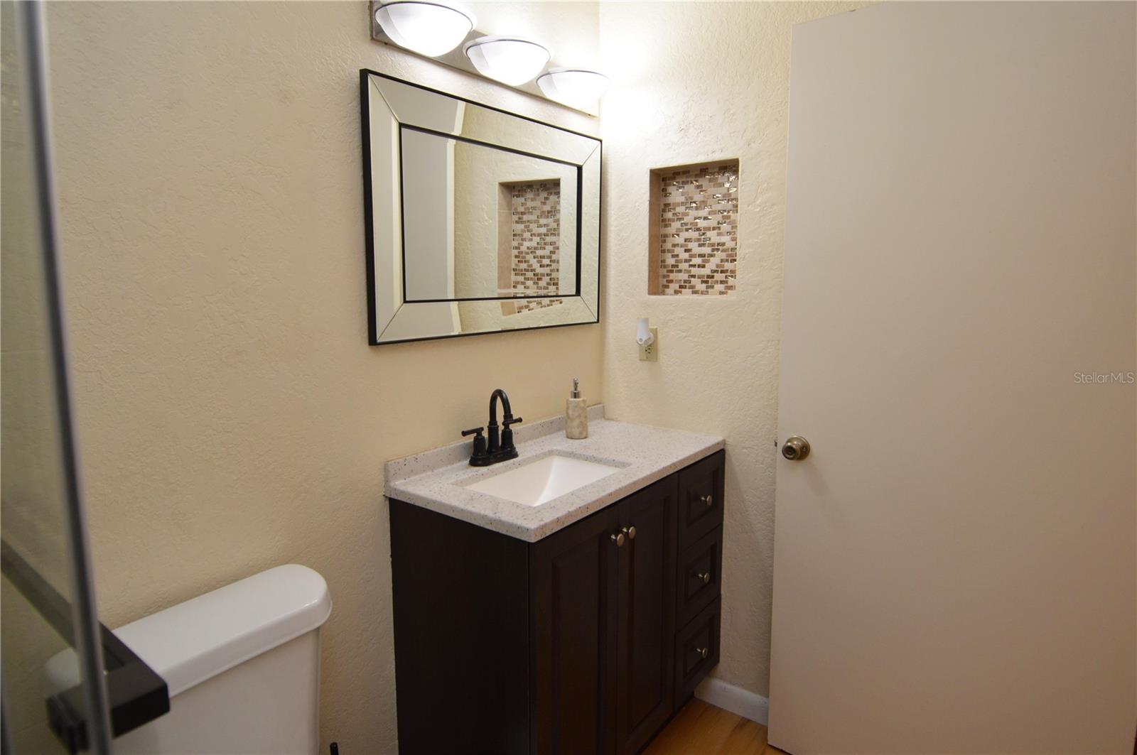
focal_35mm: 18
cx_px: 568
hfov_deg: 90.1
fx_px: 568
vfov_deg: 67.3
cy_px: 378
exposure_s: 1/60
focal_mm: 12
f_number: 4
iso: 400
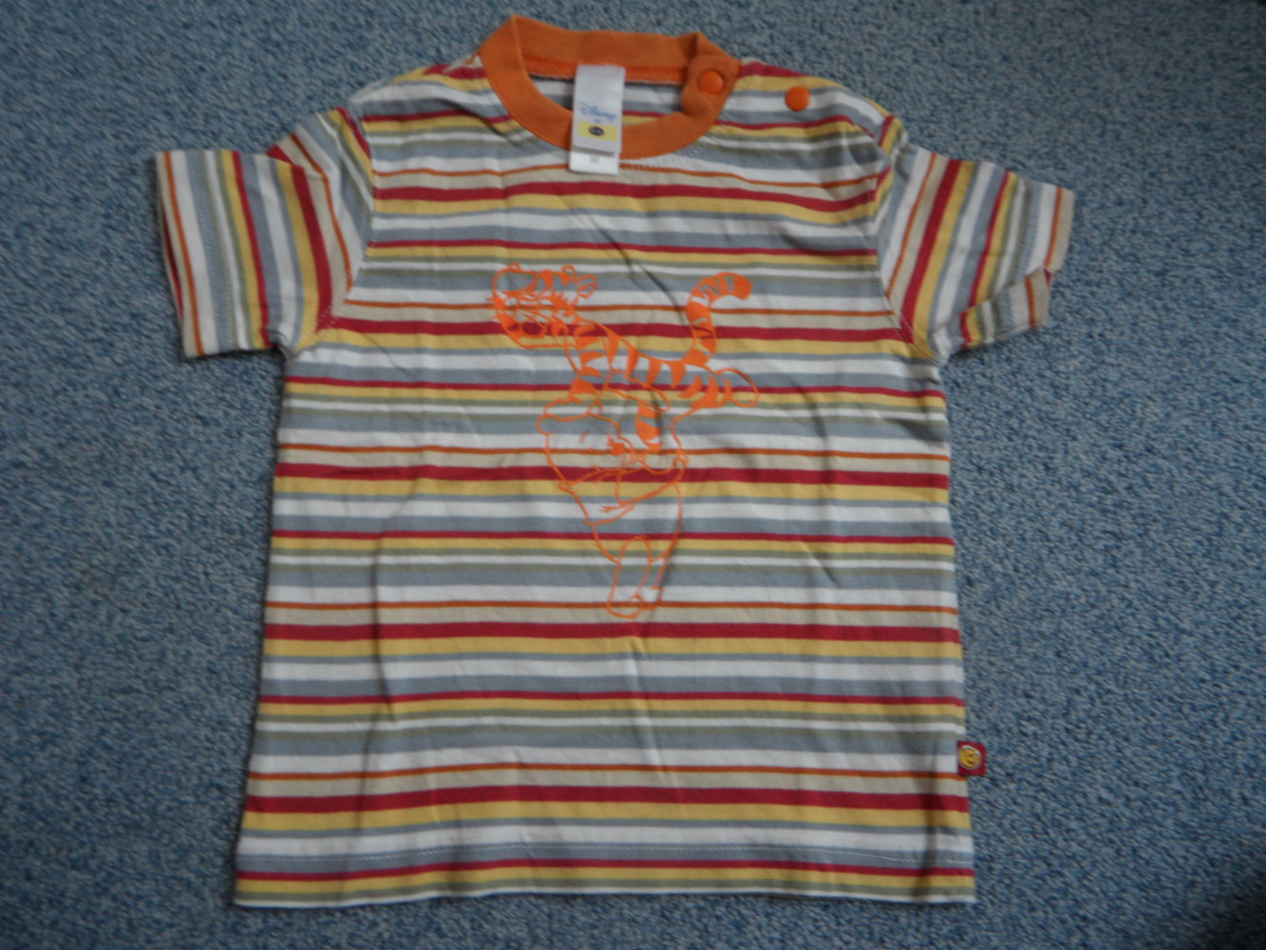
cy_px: 475
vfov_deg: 49.8
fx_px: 1024
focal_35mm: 28
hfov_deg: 63.4
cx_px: 633
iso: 80
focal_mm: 4.8
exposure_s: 1/30
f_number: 3.1
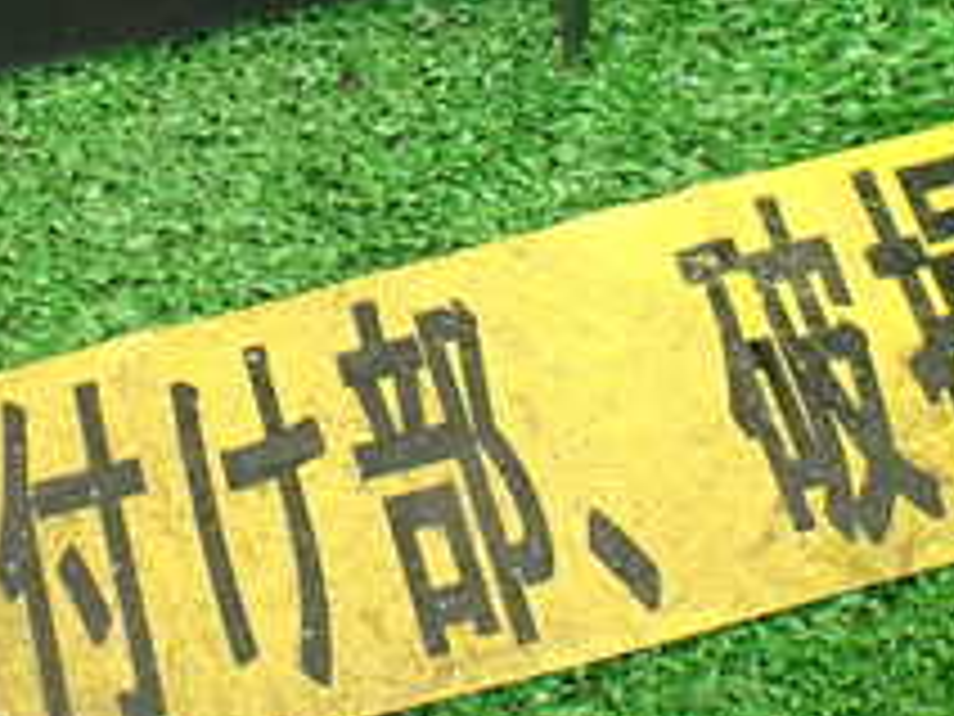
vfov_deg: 17.0
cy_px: 32
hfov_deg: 22.8
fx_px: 2343
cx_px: 248
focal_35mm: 85
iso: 500
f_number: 2.3
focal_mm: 5.4
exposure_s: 1/125
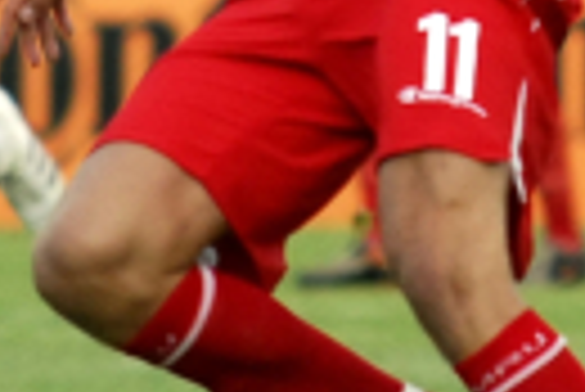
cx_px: 454
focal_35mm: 1290
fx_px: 20986
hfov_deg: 1.6
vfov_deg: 1.1
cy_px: -133
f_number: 3.2
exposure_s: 1/1250
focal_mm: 170
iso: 500
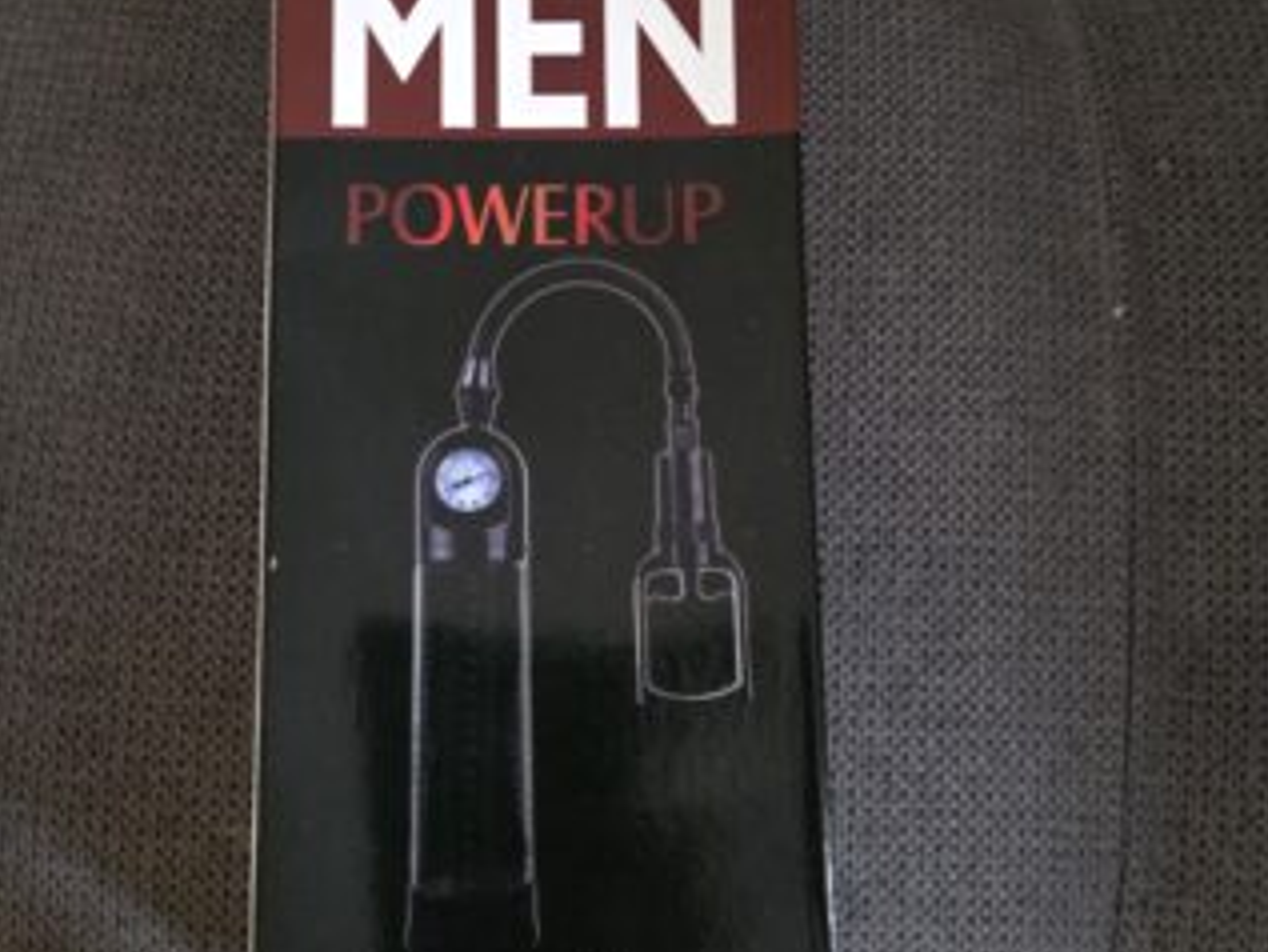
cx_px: 604
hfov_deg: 61.6
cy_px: 428
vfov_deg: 48.2
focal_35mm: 29
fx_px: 1063
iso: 2500
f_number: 1.8
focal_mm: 5.4
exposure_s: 1/16.7
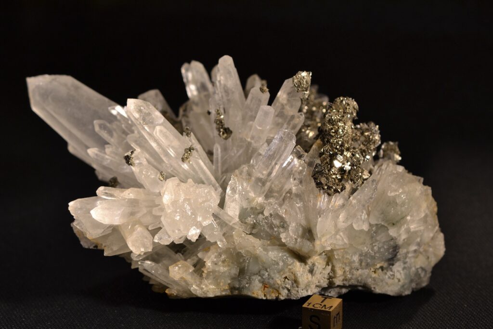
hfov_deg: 16.1
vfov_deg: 10.8
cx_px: 246
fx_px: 1746
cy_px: 164
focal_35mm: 128
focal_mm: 85
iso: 100
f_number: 6.3
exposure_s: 1/10
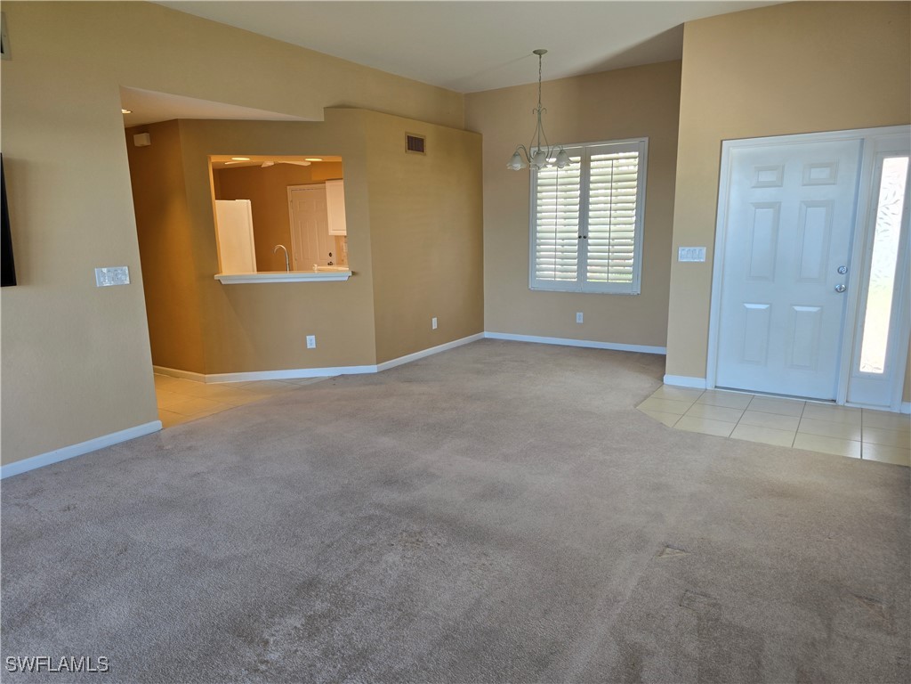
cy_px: 342
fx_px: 605
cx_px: 456
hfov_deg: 73.9
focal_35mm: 23
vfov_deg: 58.9
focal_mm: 6.3
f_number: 1.7
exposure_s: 1/120
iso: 50
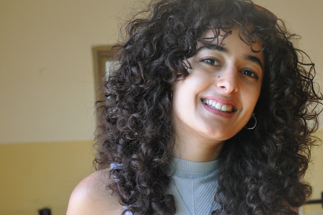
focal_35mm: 111
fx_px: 995
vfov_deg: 12.3
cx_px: 286
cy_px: 146
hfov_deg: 18.2
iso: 1000
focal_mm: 40
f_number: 7.1
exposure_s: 1/200
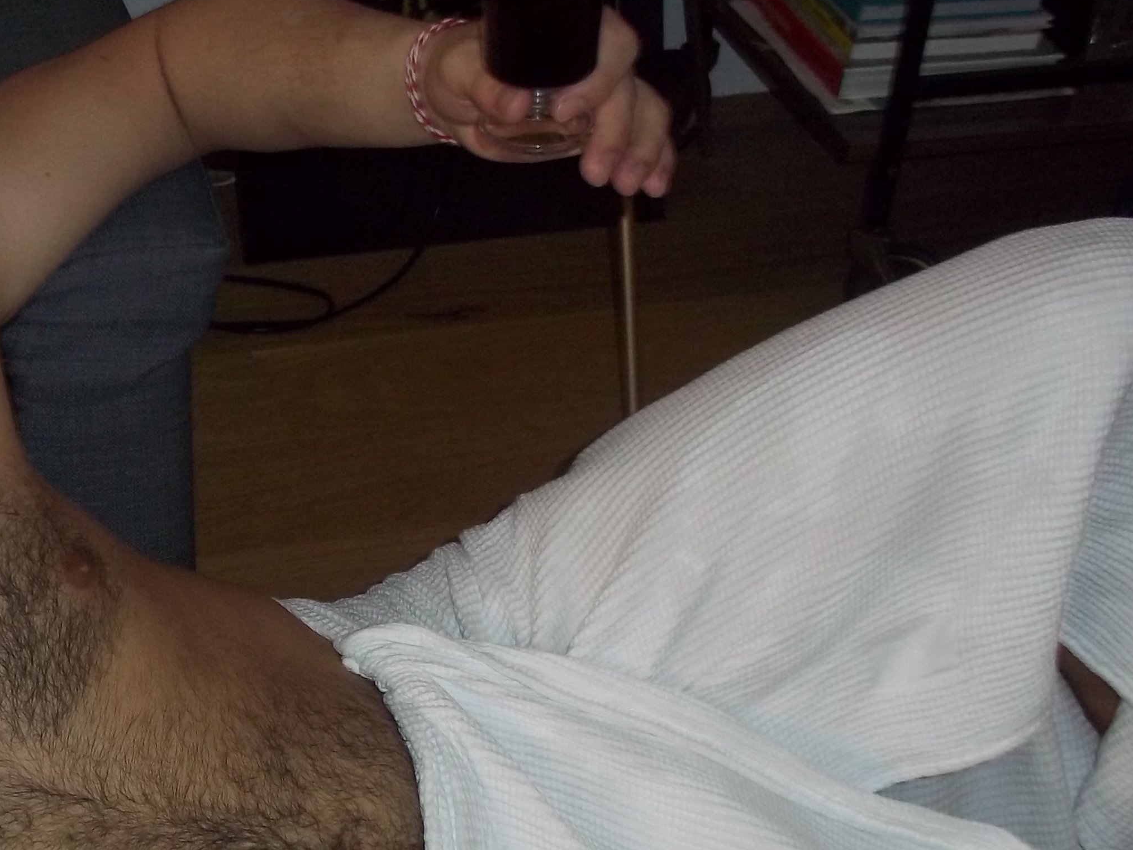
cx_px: 203
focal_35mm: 71
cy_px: 696
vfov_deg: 20.5
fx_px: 2324
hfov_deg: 26.8
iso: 160
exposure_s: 1/30
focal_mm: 6.5
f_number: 3.1
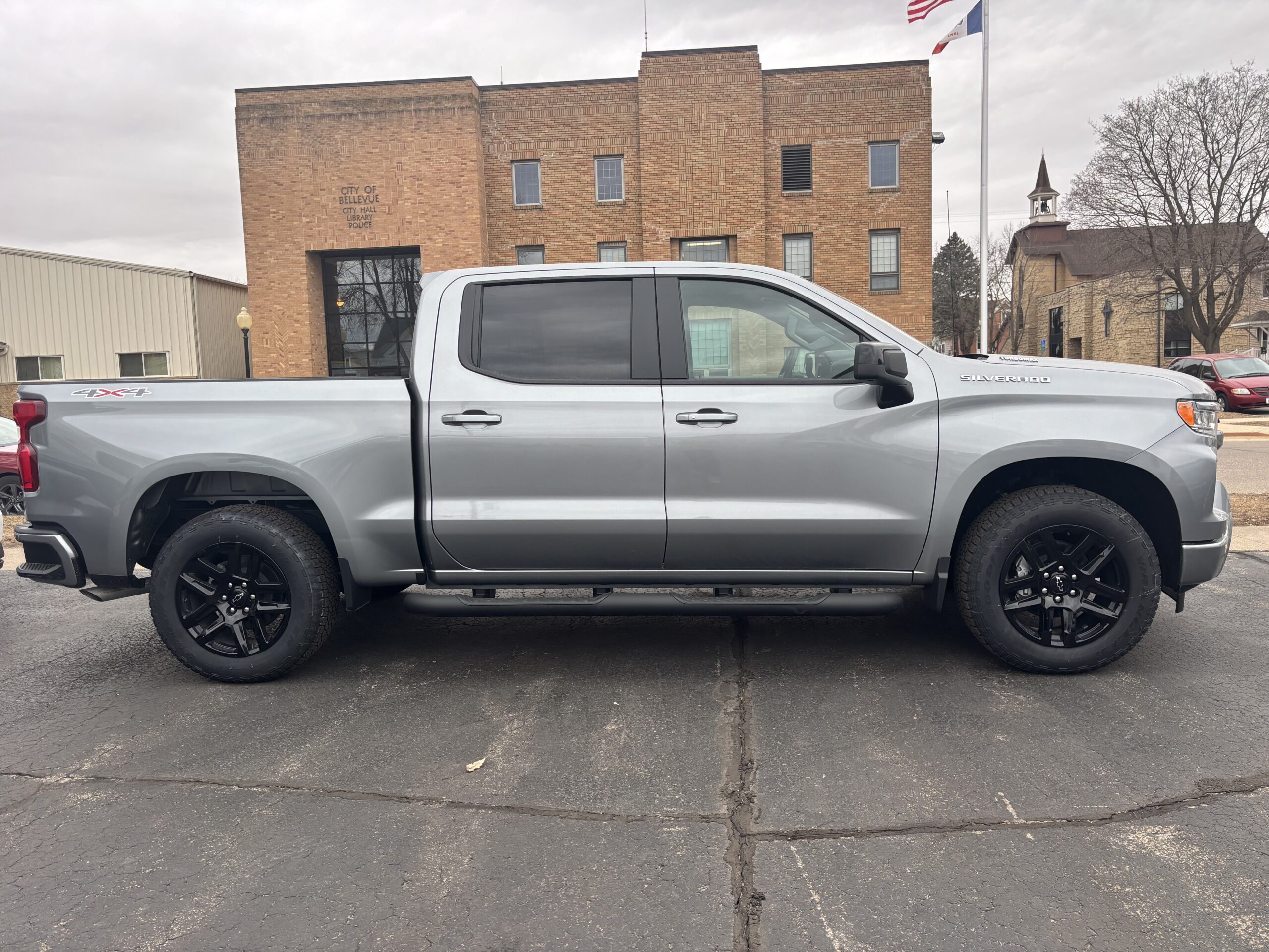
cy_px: 476
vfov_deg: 53.1
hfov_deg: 67.3
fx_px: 953
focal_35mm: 26
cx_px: 634
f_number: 1.6
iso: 50
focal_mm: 5.96
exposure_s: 1/325
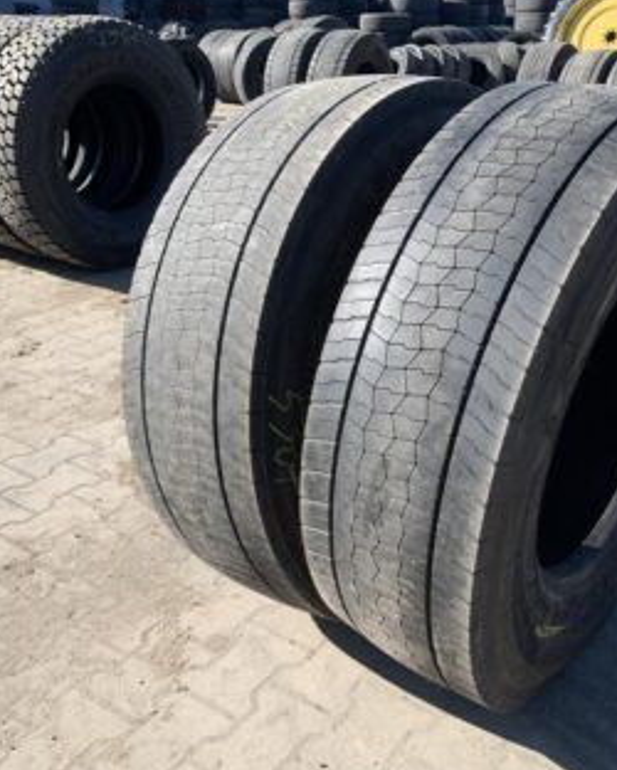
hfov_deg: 41.8
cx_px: 405
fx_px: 798
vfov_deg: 51.5
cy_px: 384
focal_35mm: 35
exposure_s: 1/1032
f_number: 1.8
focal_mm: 4.25
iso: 25
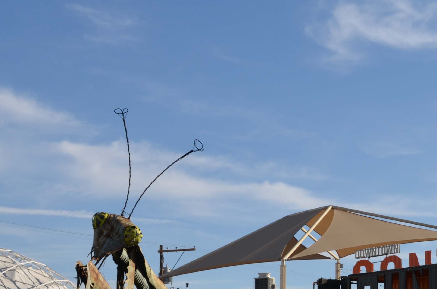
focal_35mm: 94
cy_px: 277
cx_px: 383
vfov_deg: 14.3
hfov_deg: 21.3
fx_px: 1139
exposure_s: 1/200
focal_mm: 26
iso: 100
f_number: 10
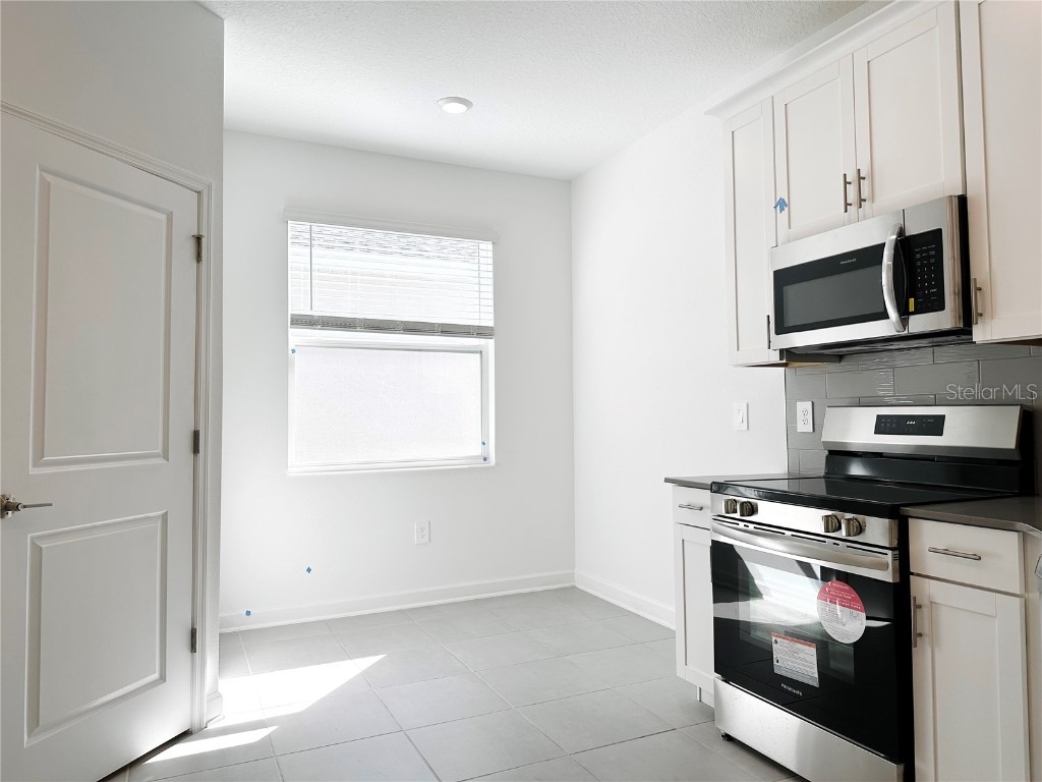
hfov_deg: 71.6
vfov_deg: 56.8
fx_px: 722
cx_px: 521
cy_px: 391
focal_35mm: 24
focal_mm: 6.86
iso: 80
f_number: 1.78
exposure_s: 1/745
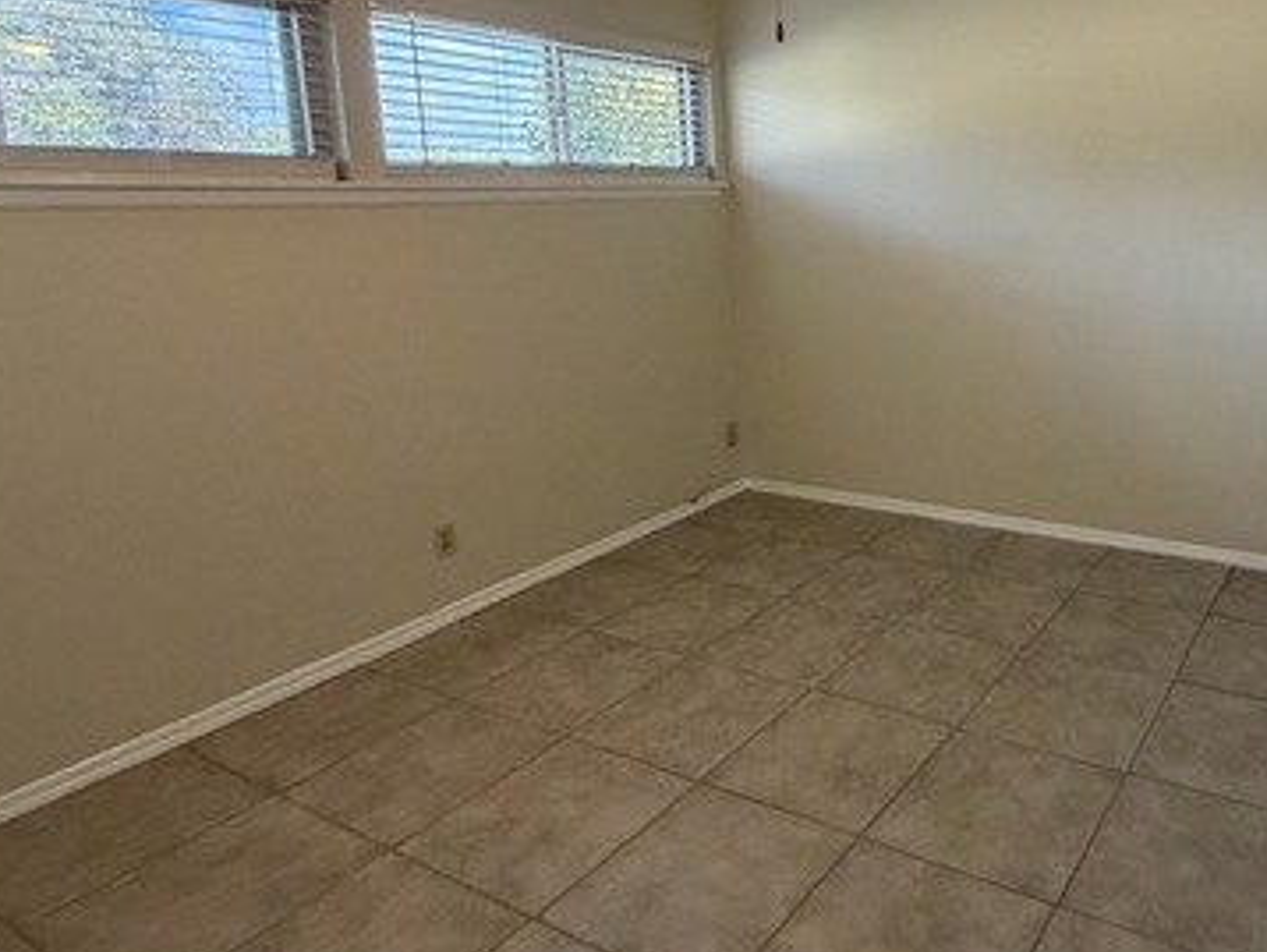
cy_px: 326
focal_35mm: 25
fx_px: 916
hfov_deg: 64.7
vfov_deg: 54.0
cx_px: 966
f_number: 2.2
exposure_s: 1/120
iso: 320
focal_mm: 2.22
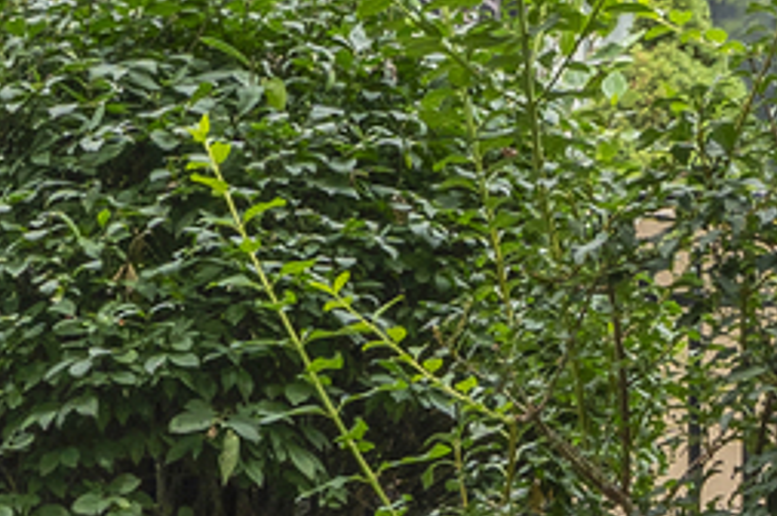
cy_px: -138
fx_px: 4009
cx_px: -713
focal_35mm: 186
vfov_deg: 7.3
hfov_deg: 10.3
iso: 400
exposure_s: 1/125
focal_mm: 29
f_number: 8
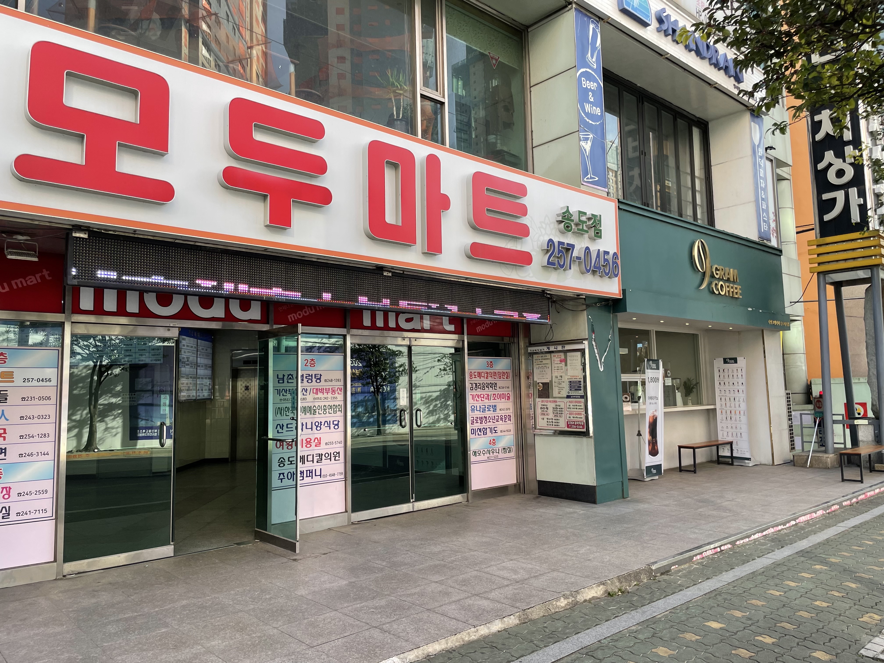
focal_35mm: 26
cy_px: 332
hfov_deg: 67.3
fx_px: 664
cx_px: 442
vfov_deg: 53.1
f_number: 1.6
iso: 32
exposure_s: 1/374
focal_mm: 4.2
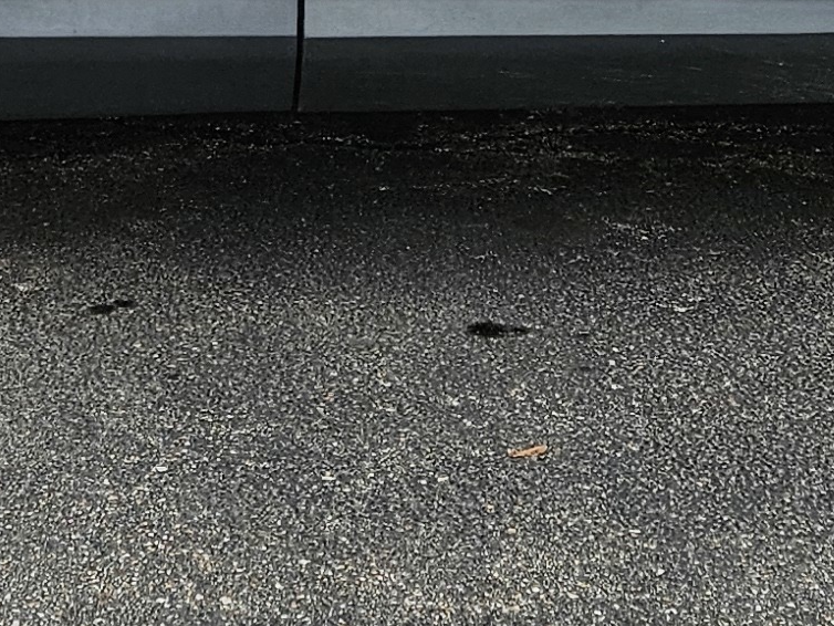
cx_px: 321
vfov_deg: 11.0
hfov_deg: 16.1
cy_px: -643
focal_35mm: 122
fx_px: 2940
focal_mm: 5.4
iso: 50
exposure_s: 1/719
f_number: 1.8
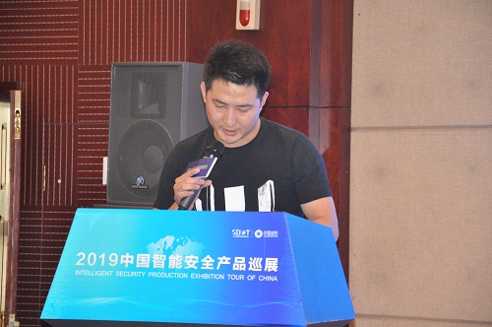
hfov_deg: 13.1
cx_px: 246
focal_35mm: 158
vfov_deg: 8.7
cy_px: 164
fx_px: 2150
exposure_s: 1/60
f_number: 5.6
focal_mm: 105
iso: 3200
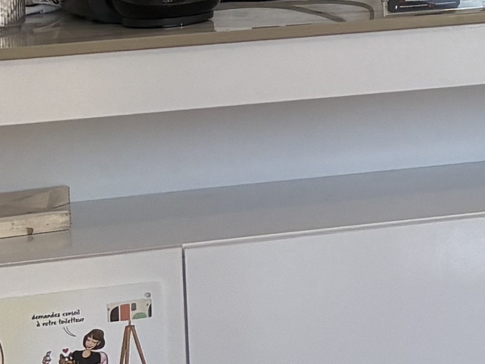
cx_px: 1306
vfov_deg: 8.4
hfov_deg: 9.7
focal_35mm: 171
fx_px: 2396
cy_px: -258
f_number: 1.6
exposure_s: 1/338
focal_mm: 5.96
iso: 64
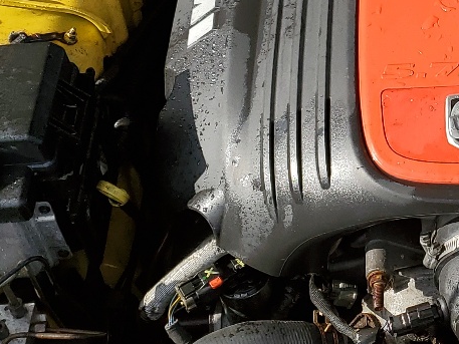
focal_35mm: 91
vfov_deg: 16.1
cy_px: 38
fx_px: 1207
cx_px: 476
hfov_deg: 20.7
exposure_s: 1/2000
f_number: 1.5
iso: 50
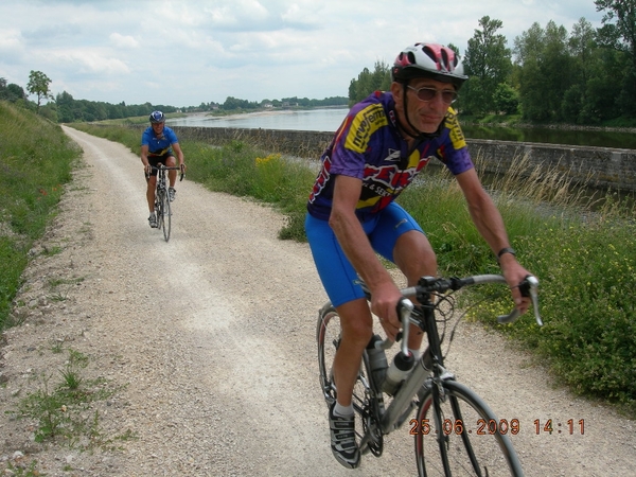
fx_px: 698
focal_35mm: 38
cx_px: 318
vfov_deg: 37.7
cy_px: 238
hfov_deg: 49.0
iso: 50
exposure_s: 1/494
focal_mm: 7.8
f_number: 4.8
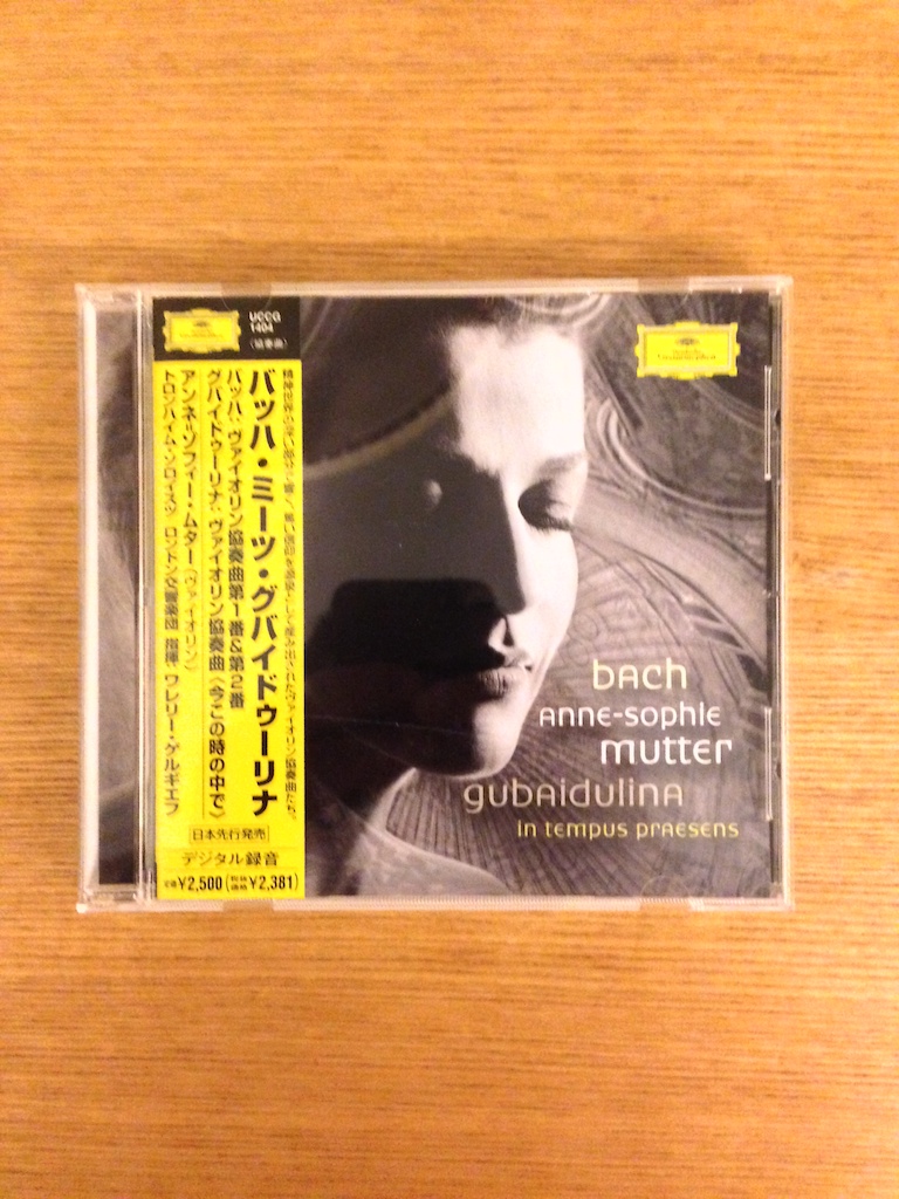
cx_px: 450
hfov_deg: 42.9
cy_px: 600
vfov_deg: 55.4
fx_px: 1143
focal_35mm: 33
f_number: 2.4
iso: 800
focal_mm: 4.12
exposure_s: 1/17
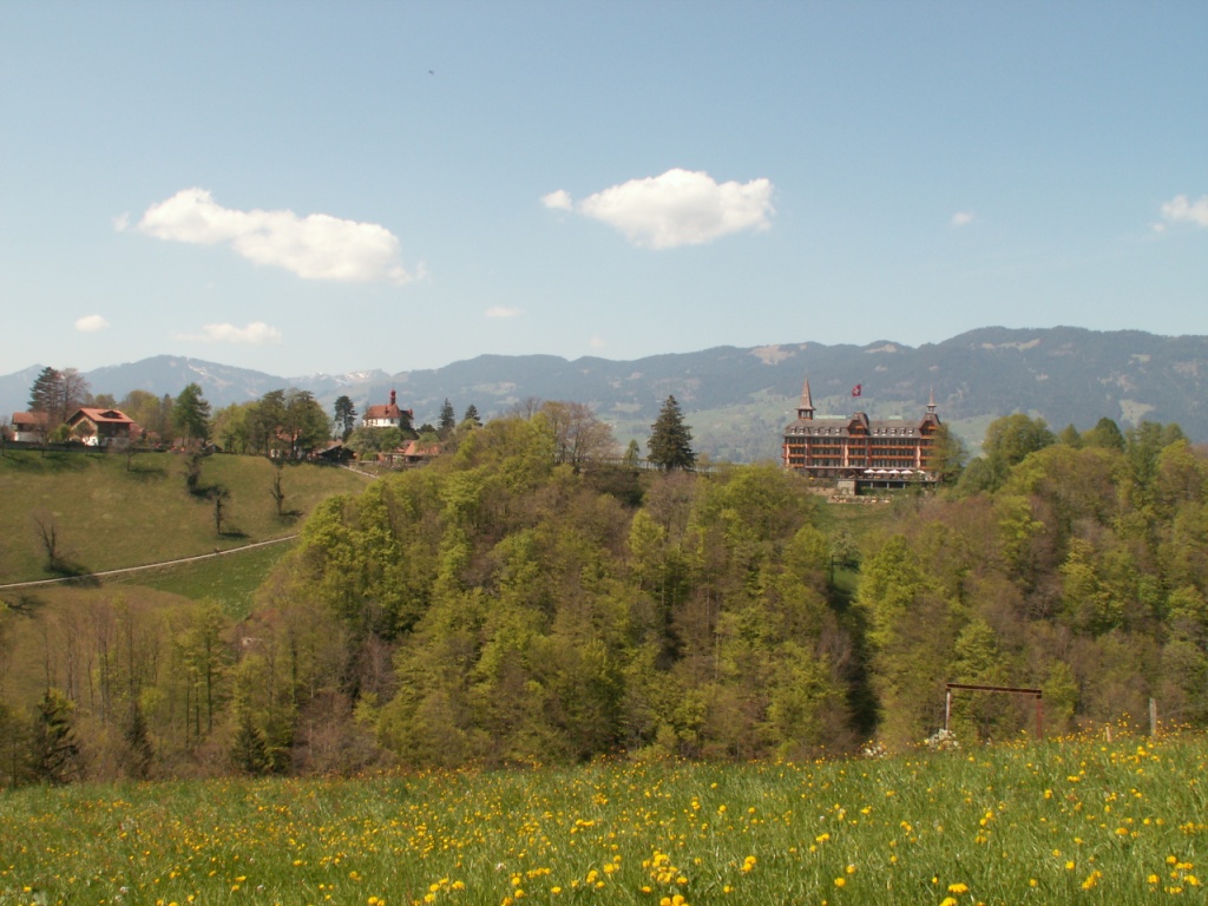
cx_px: 604
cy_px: 453
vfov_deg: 40.7
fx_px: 1221
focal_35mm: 35
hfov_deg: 52.6
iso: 50
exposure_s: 1/200
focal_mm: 5.86
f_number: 6.3
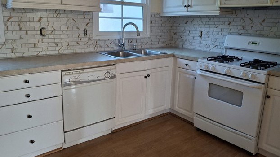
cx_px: 137
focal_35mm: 28
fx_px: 208
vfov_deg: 41.4
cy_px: 68
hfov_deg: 67.9
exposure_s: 1/120
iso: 160
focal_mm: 4.69
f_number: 1.8
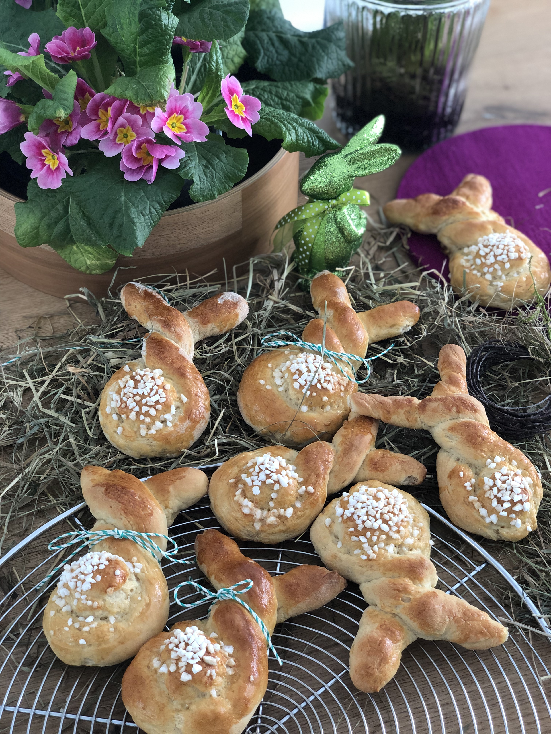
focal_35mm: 52
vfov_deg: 36.8
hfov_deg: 28.0
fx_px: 1104
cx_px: 276
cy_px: 367
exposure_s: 1/40
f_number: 2.4
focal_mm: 6
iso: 80
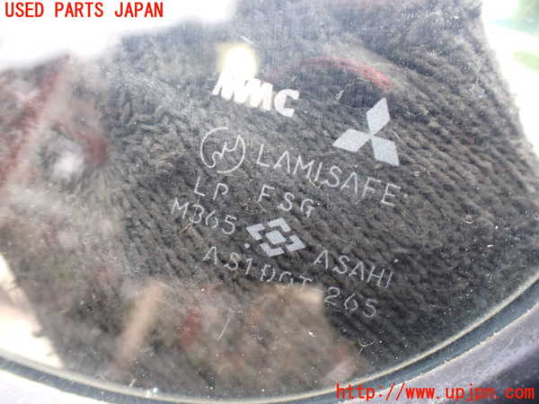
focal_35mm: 30
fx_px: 467
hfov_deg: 60.0
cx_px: 270
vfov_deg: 46.8
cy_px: 202
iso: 125
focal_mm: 5.4
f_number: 2.3
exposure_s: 1/125
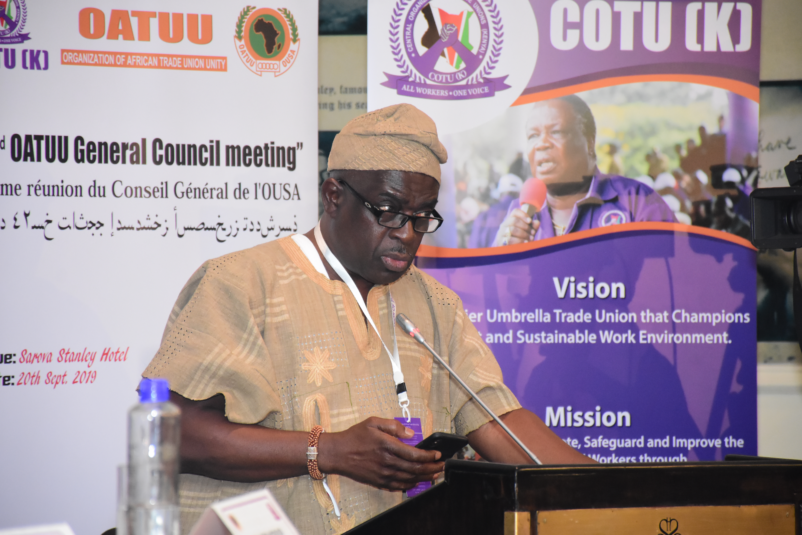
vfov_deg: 6.5
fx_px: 4679
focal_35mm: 210
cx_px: 401
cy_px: 268
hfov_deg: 9.8
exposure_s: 1/80
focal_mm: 140
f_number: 5.6
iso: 3200
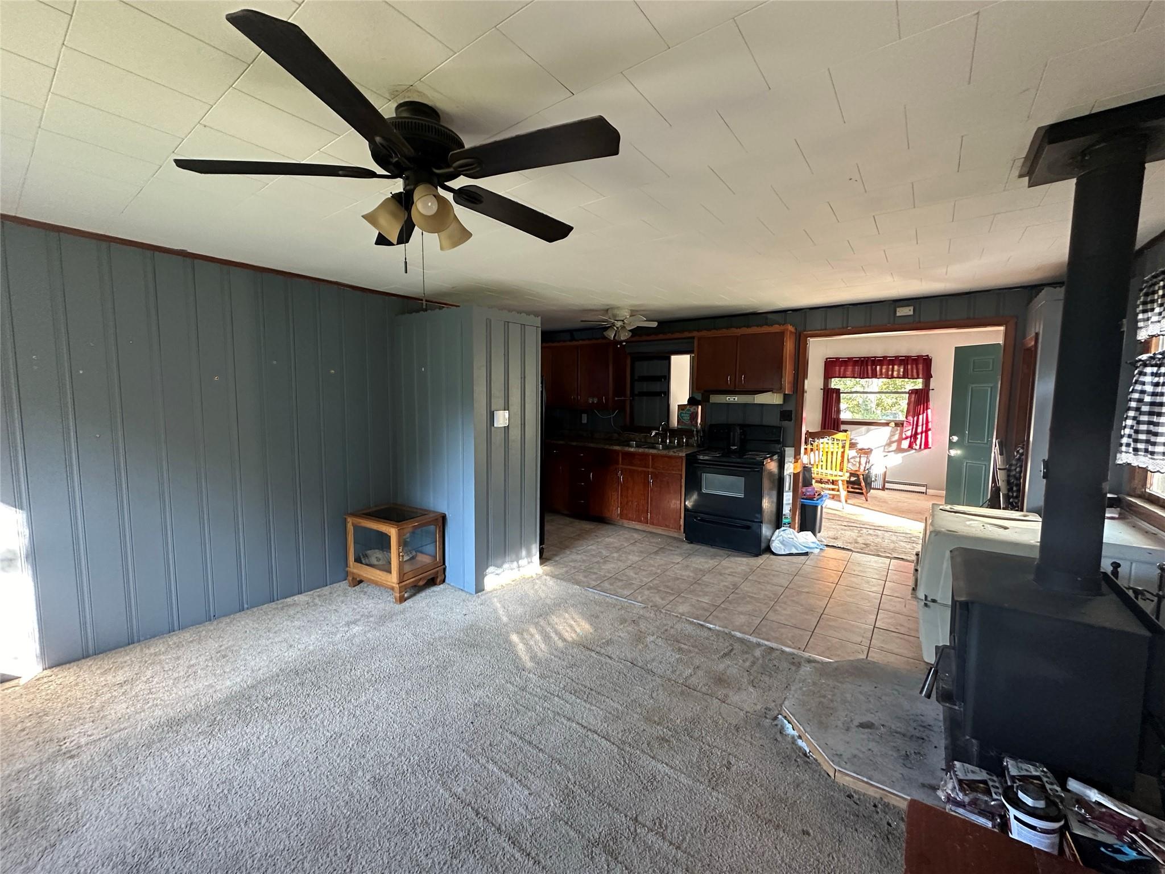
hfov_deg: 102.1
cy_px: 437
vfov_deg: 85.7
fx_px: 471
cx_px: 582
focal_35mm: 14
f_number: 2.2
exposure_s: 1/60
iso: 400
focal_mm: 2.22
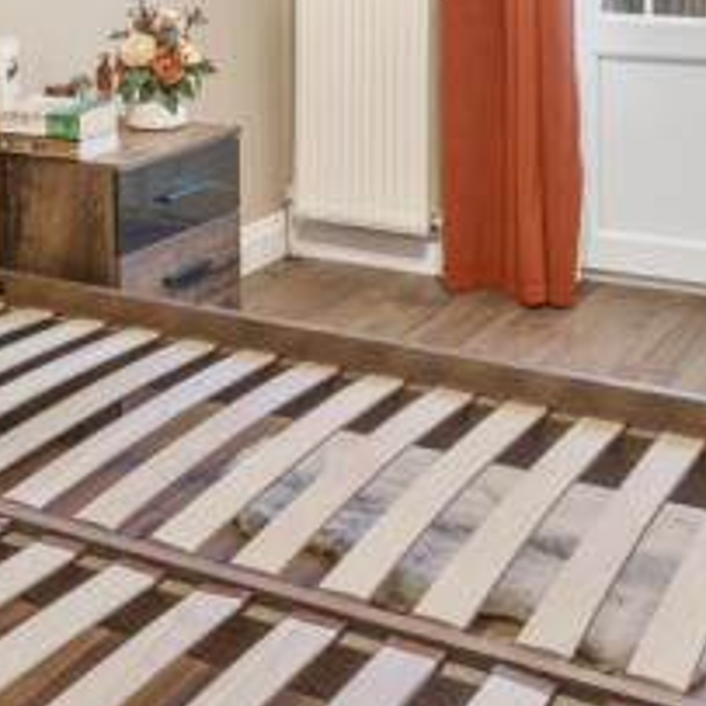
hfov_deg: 28.4
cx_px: 236
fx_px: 1384
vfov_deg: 25.8
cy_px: -123
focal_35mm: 60
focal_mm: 14
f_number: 16
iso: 200
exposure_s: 2
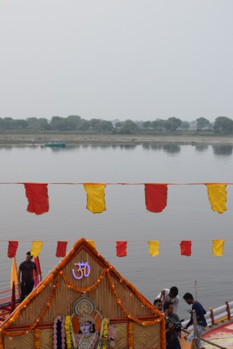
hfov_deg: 20.1
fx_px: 658
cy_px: 281
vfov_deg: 29.0
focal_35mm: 68
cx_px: 89
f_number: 6.3
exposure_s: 1/160
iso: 400
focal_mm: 27
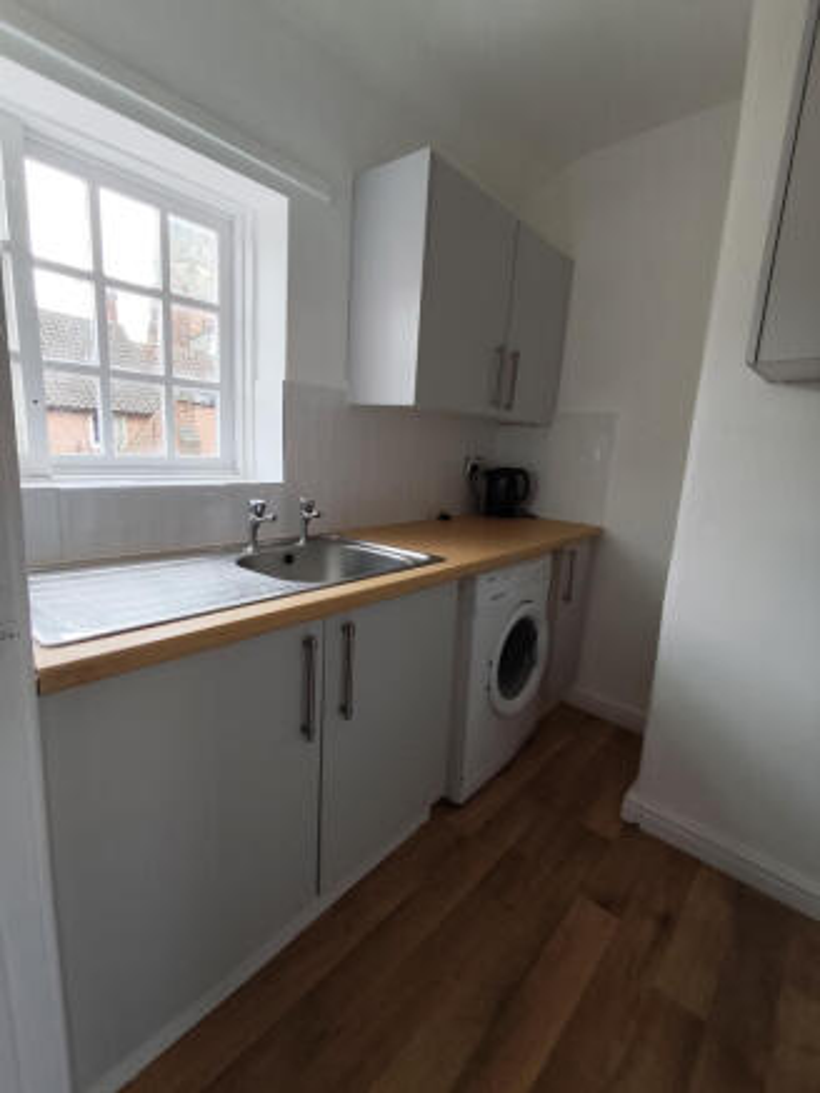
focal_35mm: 15
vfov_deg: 98.2
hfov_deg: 81.8
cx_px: 410
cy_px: 546
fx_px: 474
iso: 100
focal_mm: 1.65
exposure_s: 1/100
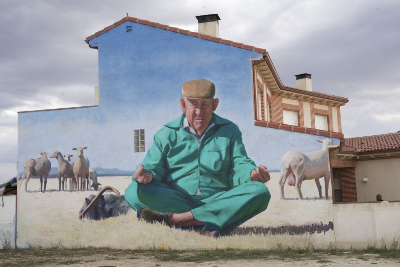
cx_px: 200
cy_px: 134
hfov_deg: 43.6
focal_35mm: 45
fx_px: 500
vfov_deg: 29.9
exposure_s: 1/20
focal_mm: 45
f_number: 11
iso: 50
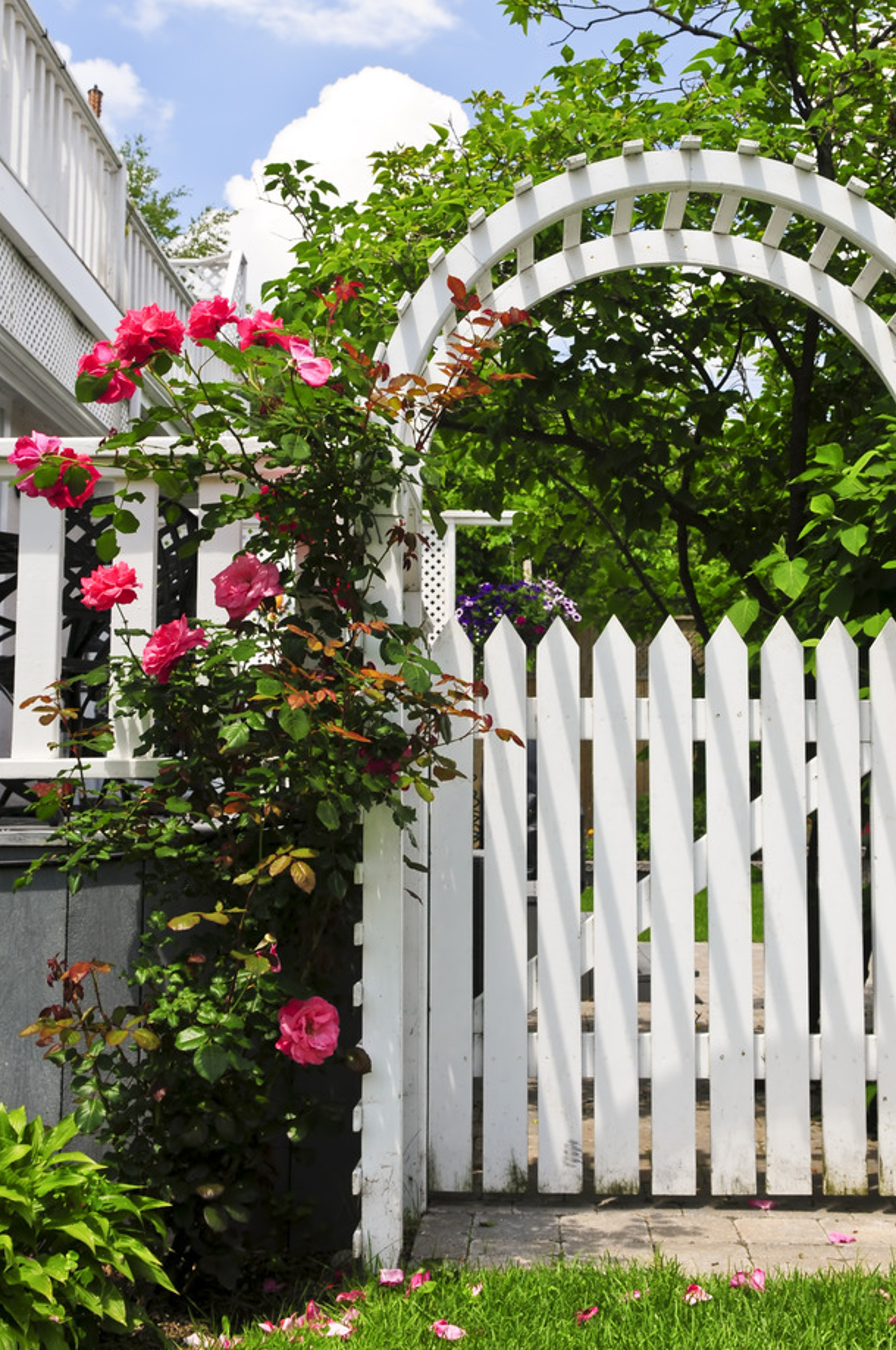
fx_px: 1722
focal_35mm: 46
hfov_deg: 29.1
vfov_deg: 42.6
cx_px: 535
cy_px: 555
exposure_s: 1/125
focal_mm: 24
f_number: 9
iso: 200
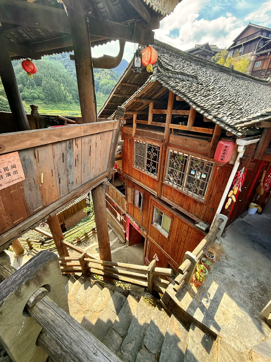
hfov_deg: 85.7
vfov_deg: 102.1
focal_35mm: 14
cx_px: 136
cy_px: 181
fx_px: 146
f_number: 2.2
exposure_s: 1/173
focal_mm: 2.22
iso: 64
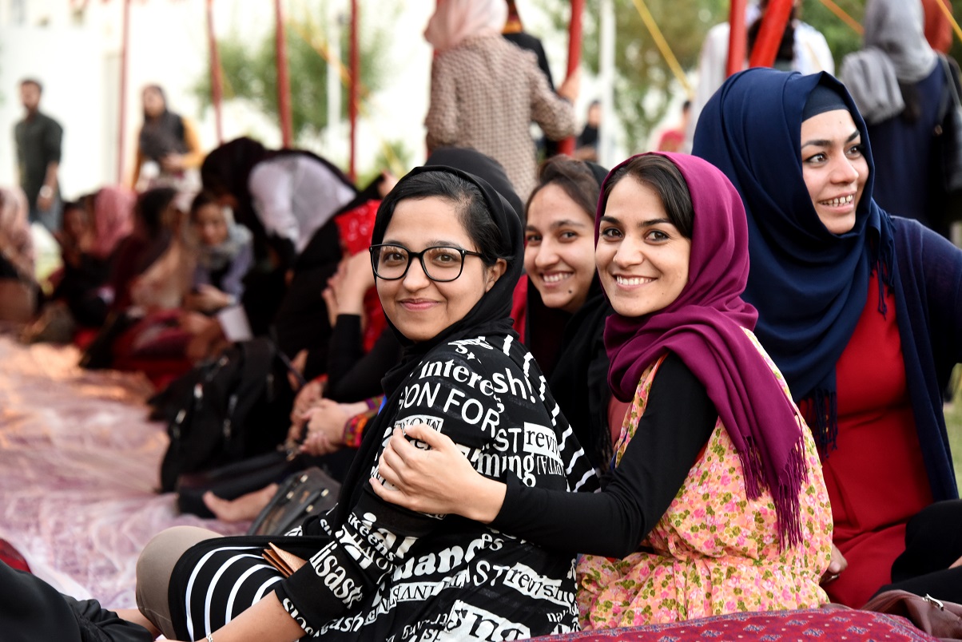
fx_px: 3876
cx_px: 481
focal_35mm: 145
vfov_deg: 9.5
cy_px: 321
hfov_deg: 14.1
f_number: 7.1
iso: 2800
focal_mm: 145
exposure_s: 1/80
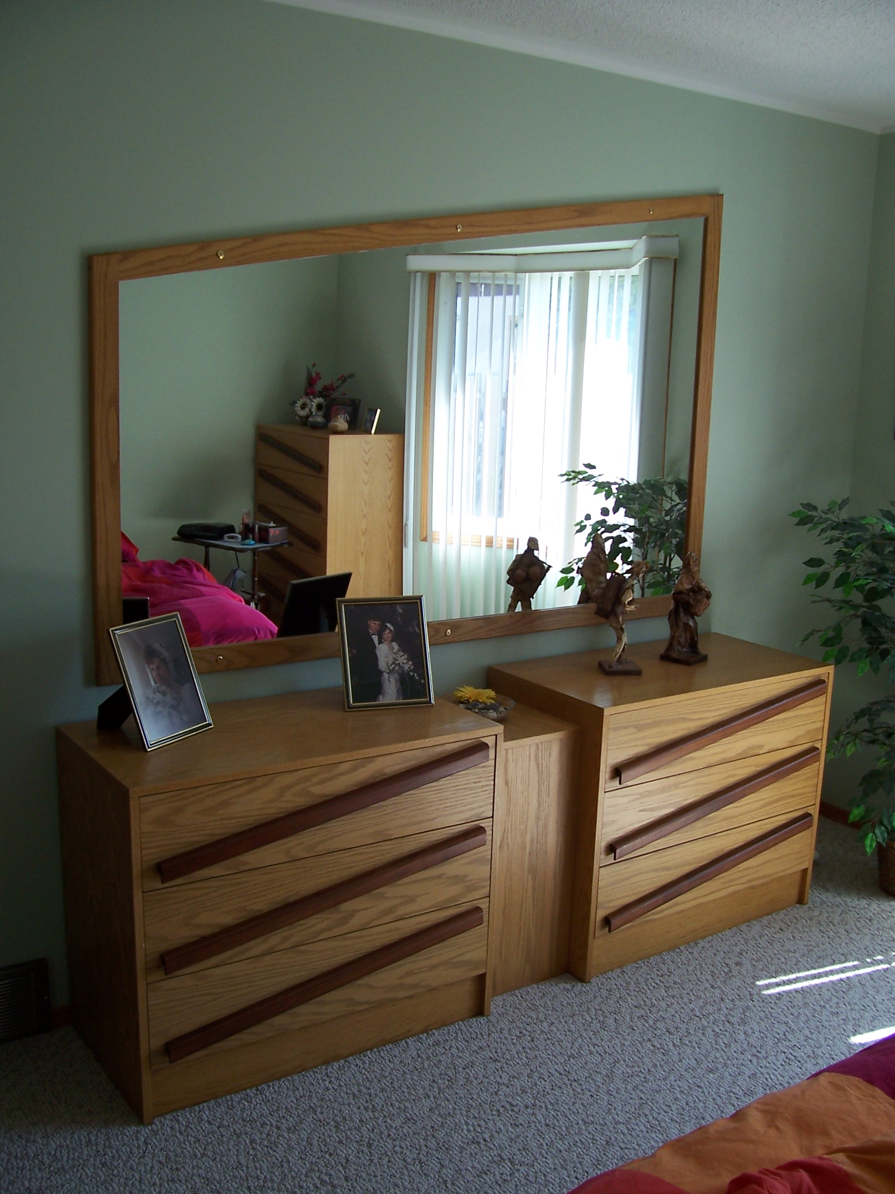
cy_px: 608
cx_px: 460
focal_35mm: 35
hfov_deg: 40.7
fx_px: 1207
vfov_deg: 52.6
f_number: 2.7
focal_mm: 5.6
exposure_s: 1/90
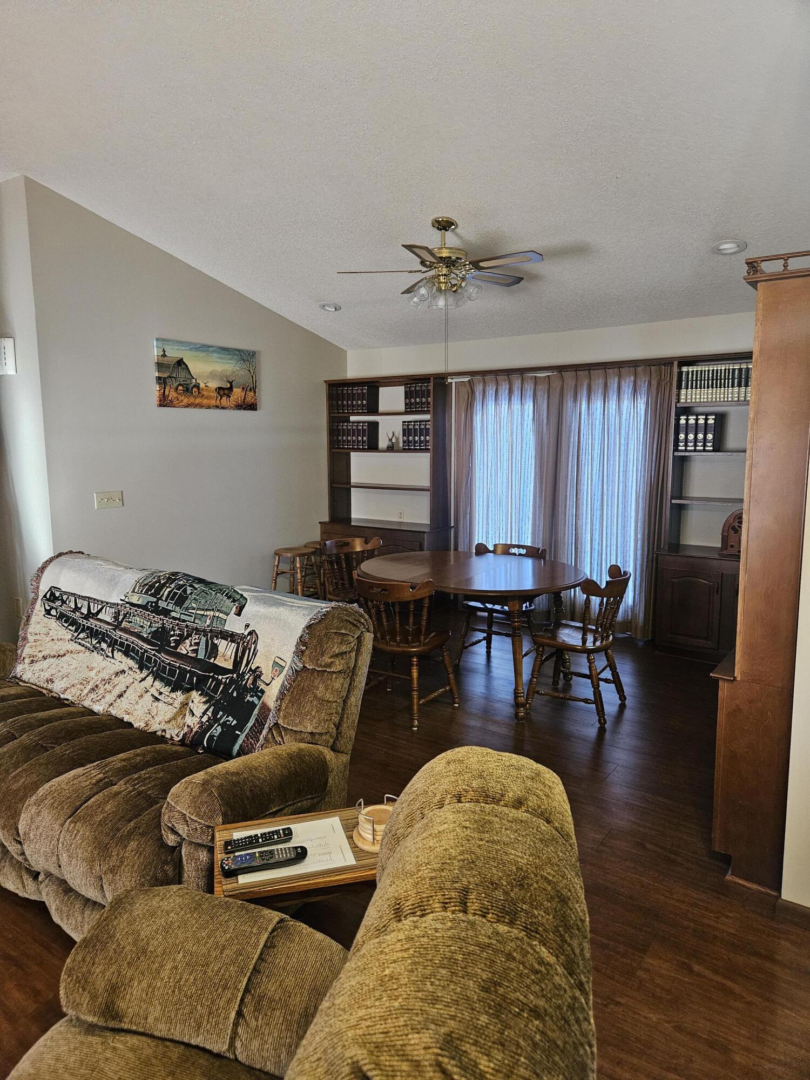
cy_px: 540
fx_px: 718
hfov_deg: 58.9
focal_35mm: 23
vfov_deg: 73.9
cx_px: 405
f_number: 1.8
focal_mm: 5.4
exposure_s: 1/120
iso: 640
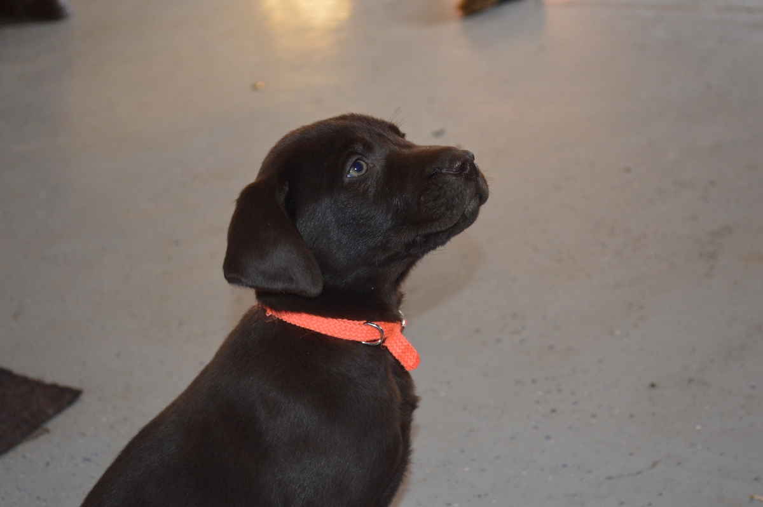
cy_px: 254
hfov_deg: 29.9
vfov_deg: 20.1
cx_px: 382
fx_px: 1429
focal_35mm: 68
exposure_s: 1/60
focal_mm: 45
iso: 1000
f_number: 5.3
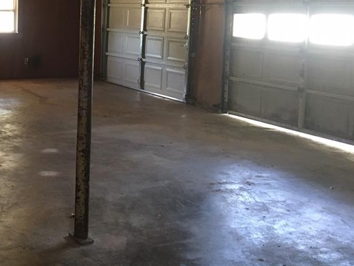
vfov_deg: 27.1
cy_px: 66
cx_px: 37
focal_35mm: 53
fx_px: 542
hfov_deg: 34.2
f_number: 2.2
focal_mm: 4.15
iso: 125
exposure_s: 1/30
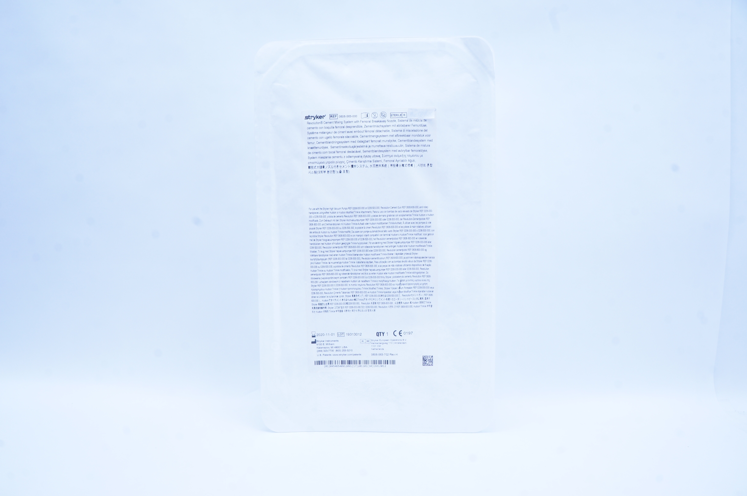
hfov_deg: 67.4
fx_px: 560
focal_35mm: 27
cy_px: 248
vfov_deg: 47.8
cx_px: 374
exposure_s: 1/10
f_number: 14
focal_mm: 18
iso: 400
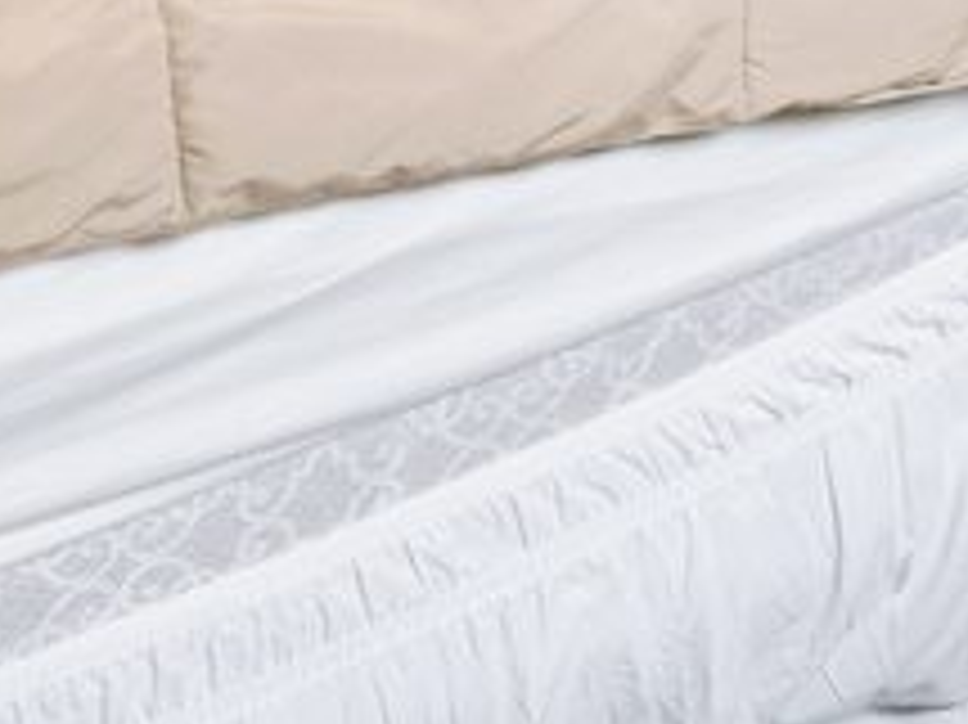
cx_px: 887
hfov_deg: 16.7
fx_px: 3242
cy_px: -1079
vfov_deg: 10.7
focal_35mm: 116
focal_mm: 16
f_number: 9
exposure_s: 1/5
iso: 400
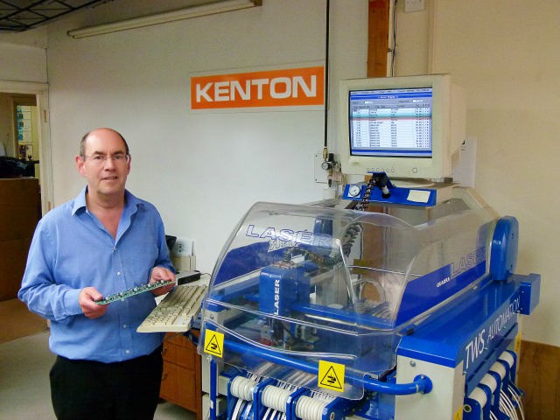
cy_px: 210
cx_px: 280
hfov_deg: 52.6
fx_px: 566
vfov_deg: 40.7
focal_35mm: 35
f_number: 3.1
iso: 400
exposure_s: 1/60
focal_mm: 6.3
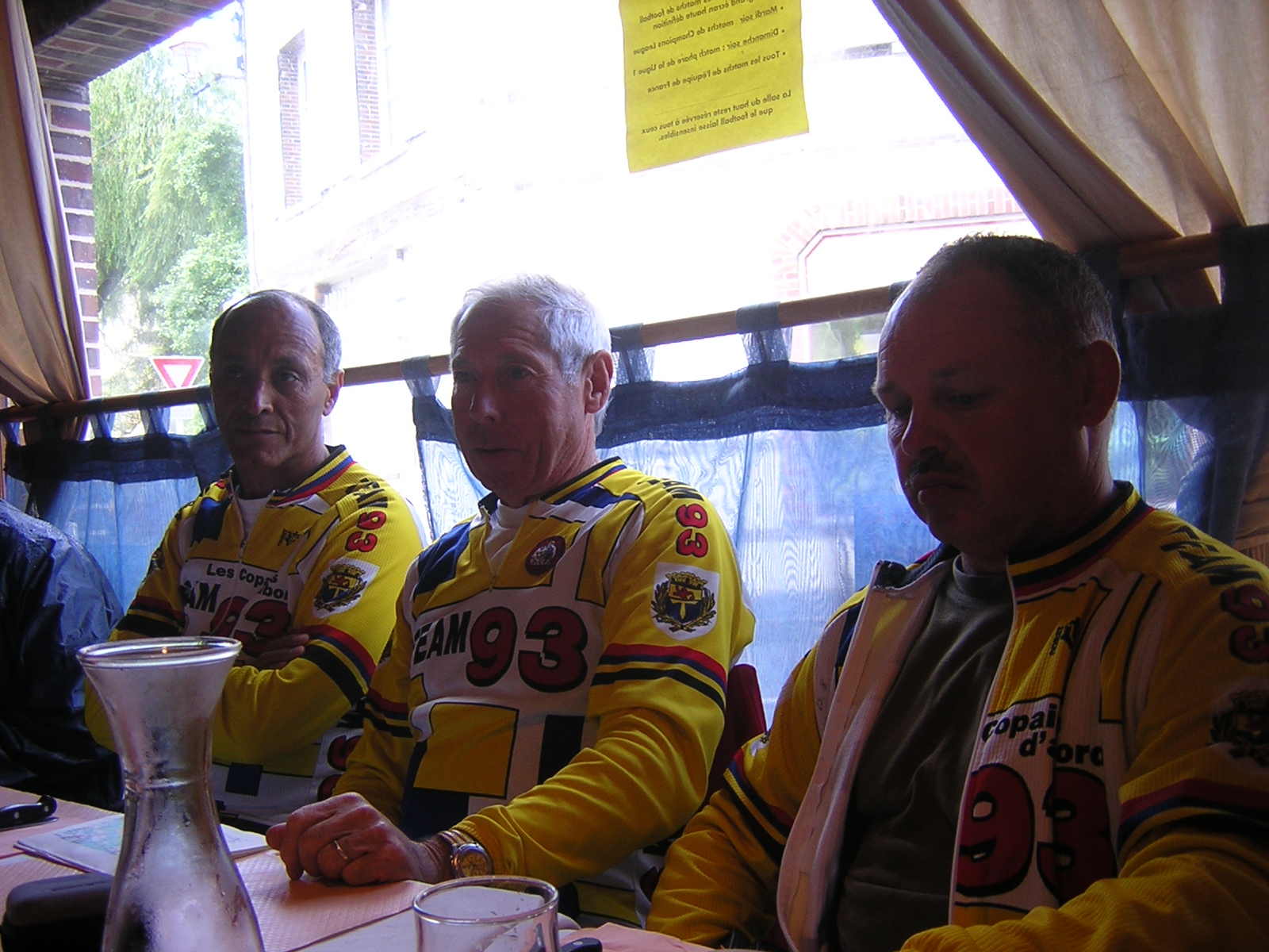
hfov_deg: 51.4
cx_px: 634
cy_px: 476
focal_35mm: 36
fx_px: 1320
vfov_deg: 39.7
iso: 100
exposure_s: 1/60.2
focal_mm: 4.7
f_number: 2.6
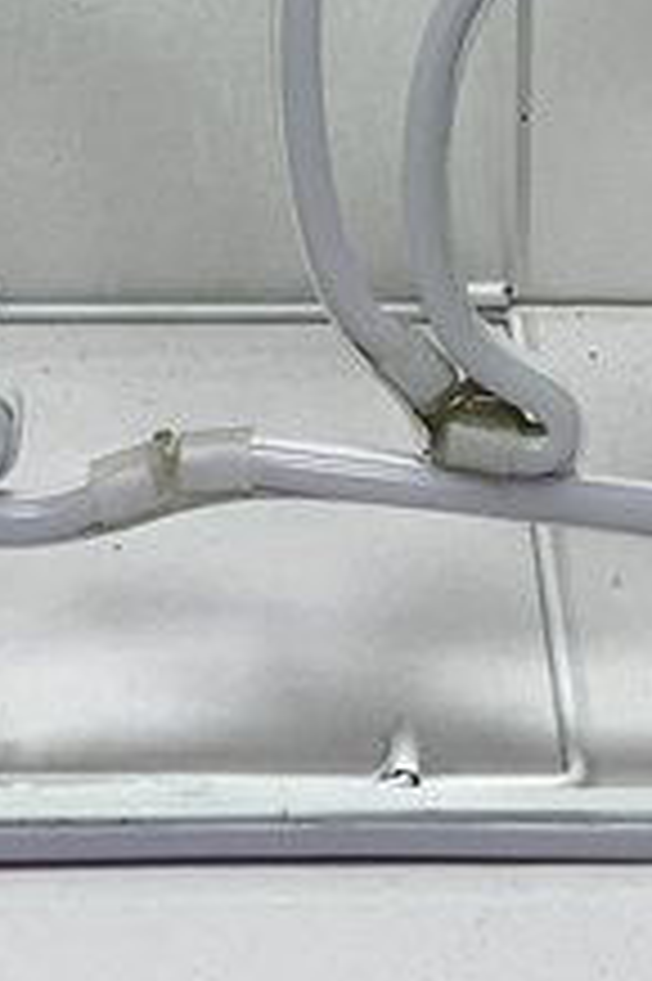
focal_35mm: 124
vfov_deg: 14.5
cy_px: -794
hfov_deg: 11.0
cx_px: 225
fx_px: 3374
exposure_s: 1/100
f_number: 1.6
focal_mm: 5.1
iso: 50
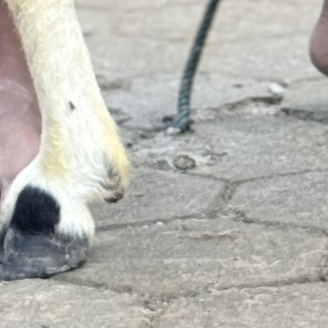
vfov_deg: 5.3
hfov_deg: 5.8
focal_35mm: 301
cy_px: -833
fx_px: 3227
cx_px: 124
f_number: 1.78
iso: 100
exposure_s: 1/60
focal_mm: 6.76
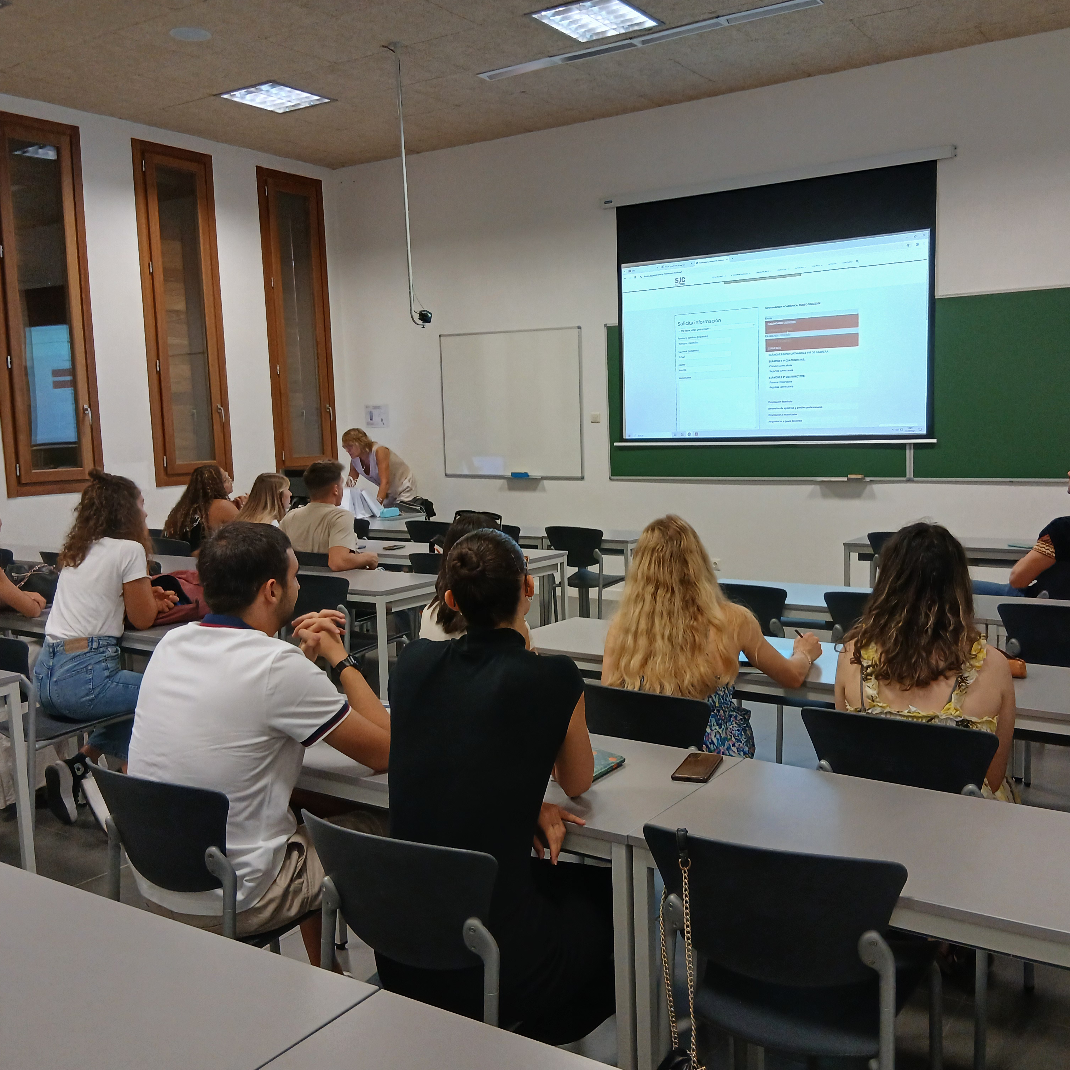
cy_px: 538
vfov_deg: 52.5
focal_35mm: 31
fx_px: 1084
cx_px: 615
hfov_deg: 52.3
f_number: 1.8
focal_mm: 3.98
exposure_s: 1/50
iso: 250
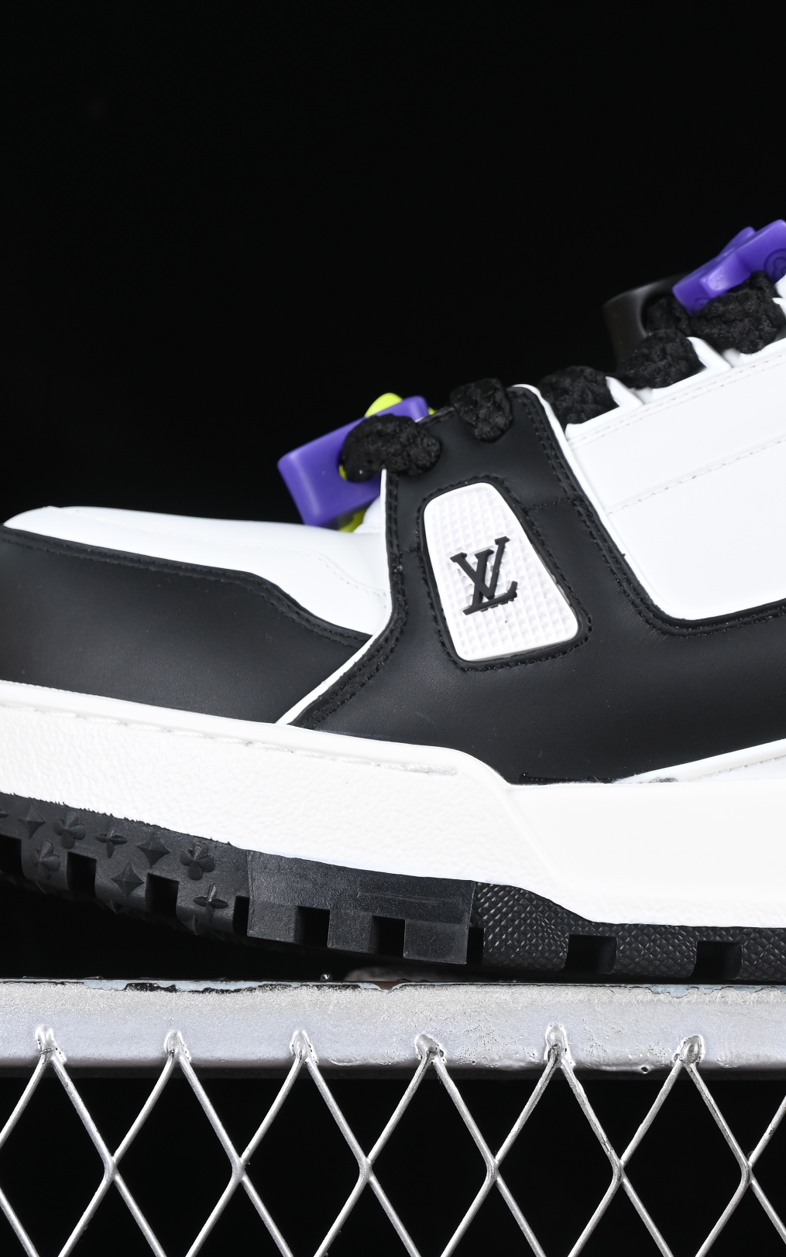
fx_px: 4490
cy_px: 554
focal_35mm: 131
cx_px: 716
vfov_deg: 15.9
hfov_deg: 10.0
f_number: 6.3
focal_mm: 50
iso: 160
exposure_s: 1/60
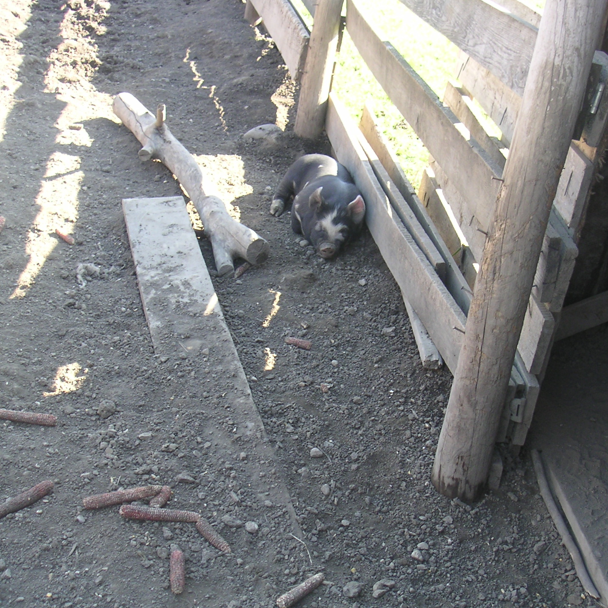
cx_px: 305
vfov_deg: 35.4
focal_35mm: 48
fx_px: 954
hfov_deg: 35.4
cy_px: 315
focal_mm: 6
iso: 50
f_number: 2.8
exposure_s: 1/45
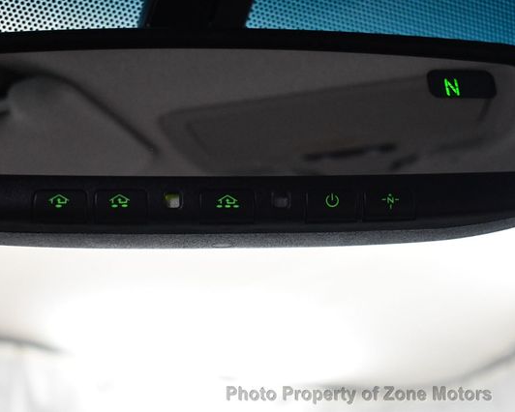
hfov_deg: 30.9
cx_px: 215
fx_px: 930
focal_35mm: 61
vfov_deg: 25.0
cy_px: 206
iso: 3200
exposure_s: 1/125
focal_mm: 27
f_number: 4
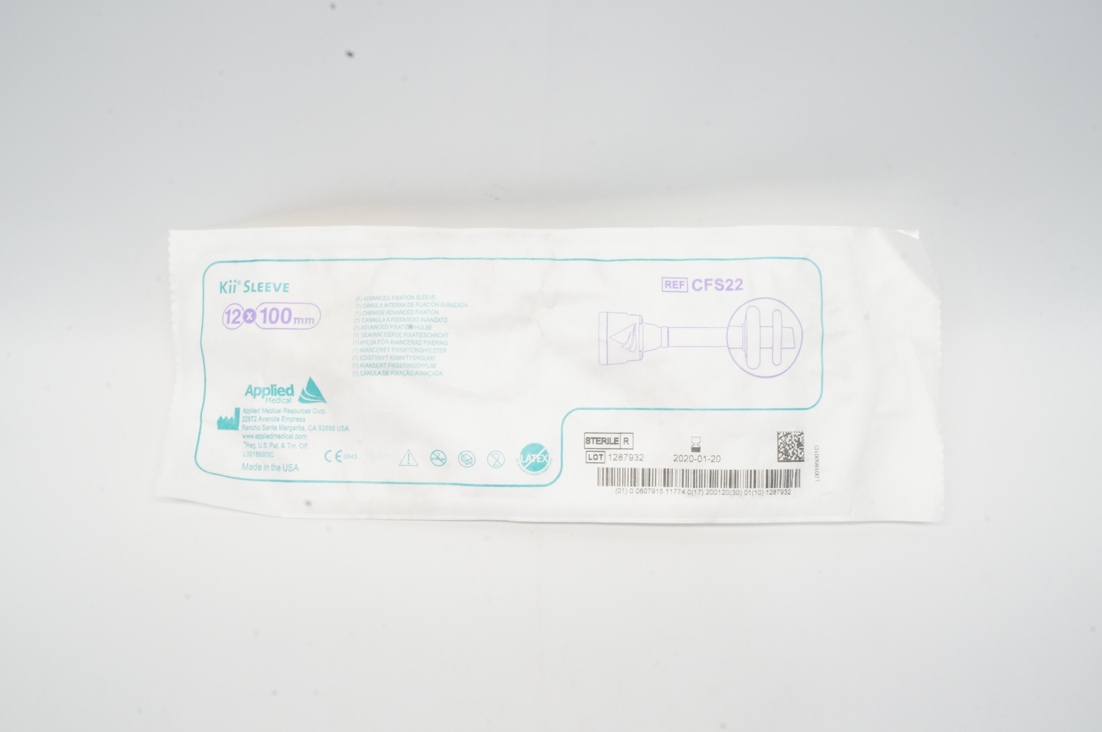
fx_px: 1055
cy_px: 366
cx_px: 551
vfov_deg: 38.3
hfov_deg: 55.2
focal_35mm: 34
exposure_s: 1/5
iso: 800
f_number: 25
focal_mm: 23
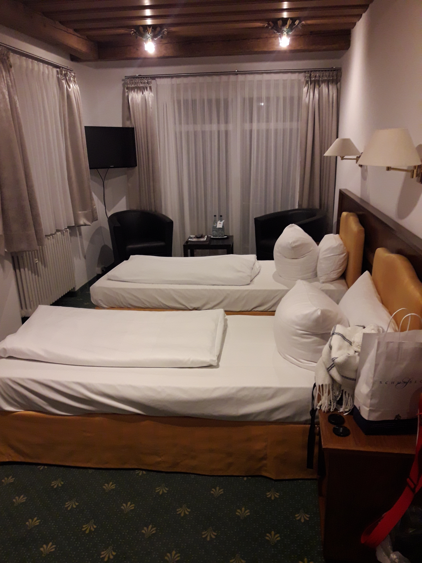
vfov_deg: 63.4
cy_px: 282
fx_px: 455
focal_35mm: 28
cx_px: 211
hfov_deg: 49.7
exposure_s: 1/17
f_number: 1.9
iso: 200
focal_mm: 3.7
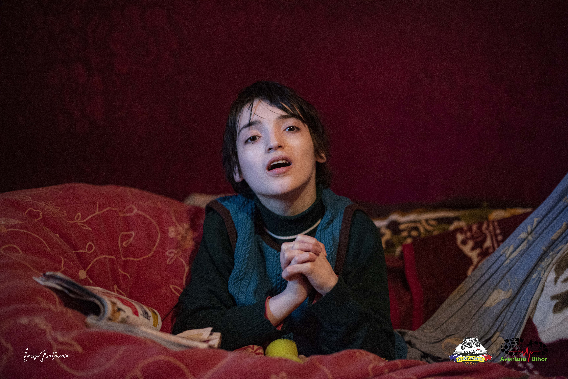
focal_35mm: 50
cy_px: 190
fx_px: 789
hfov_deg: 39.6
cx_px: 284
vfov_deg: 27.0
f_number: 1.8
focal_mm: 50
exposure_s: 1/200
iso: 1250
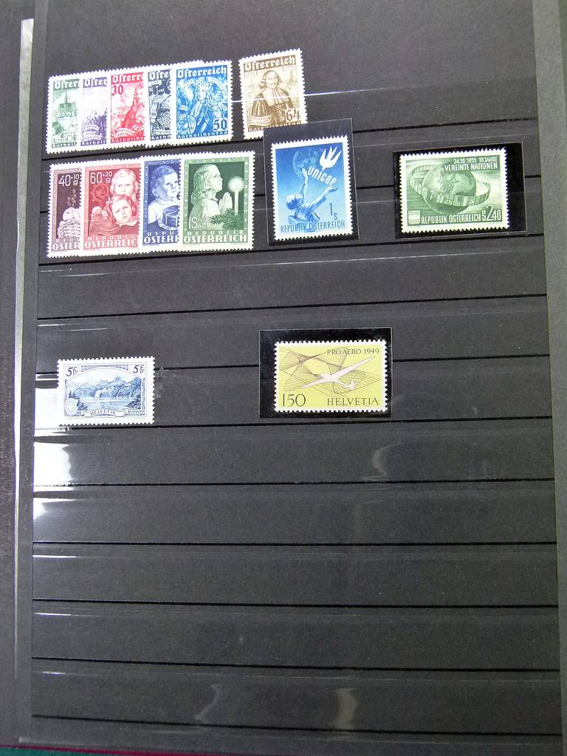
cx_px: 284
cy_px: 378
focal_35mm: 39
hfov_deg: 36.8
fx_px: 852
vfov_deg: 47.9
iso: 320
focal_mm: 7
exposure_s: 1/60
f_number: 3.1
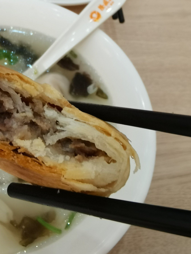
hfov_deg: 34.7
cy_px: 123
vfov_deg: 45.8
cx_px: 60
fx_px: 302
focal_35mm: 41
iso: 160
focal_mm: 2.26
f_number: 2.2
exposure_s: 1/50
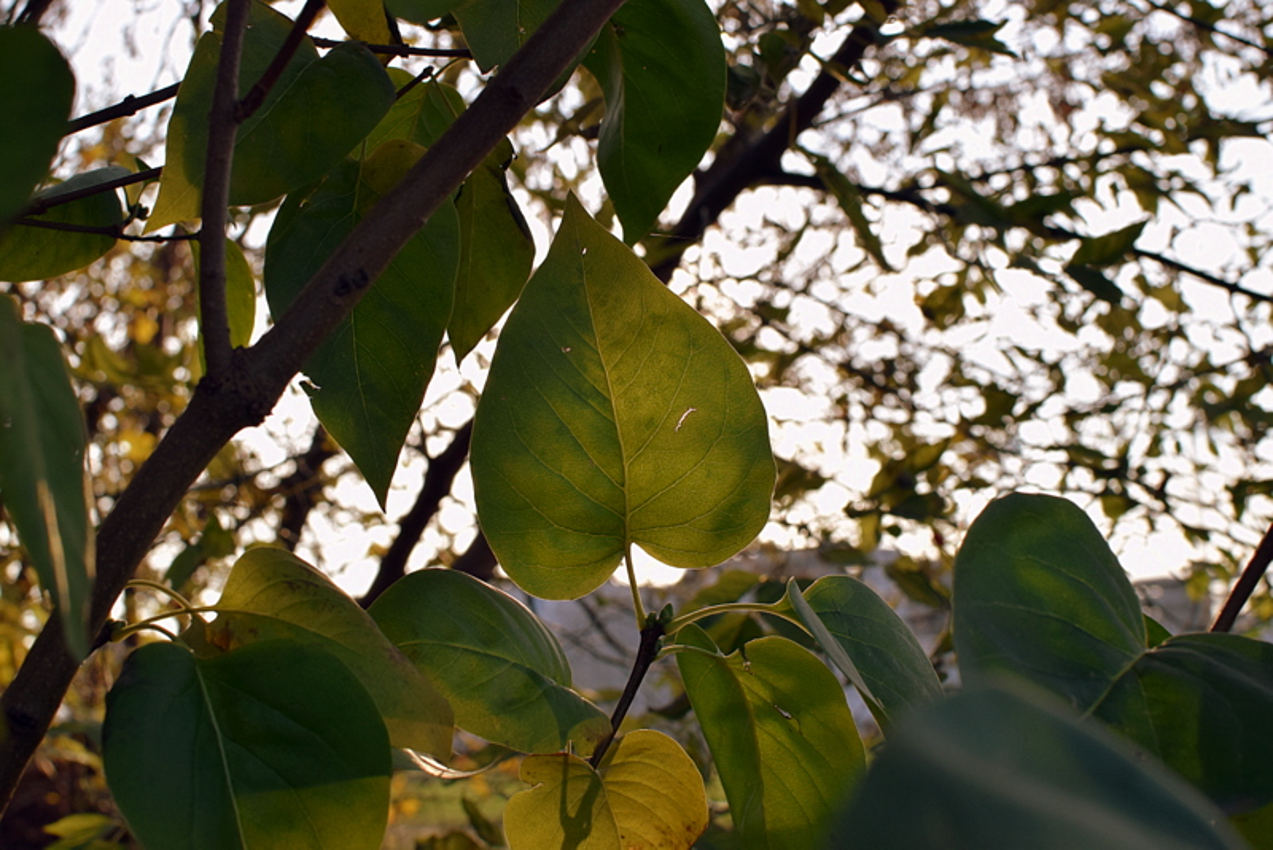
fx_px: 1857
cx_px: 636
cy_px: 425
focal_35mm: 52
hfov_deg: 37.8
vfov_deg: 25.8
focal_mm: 35
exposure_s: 1/250
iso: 200
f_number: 8
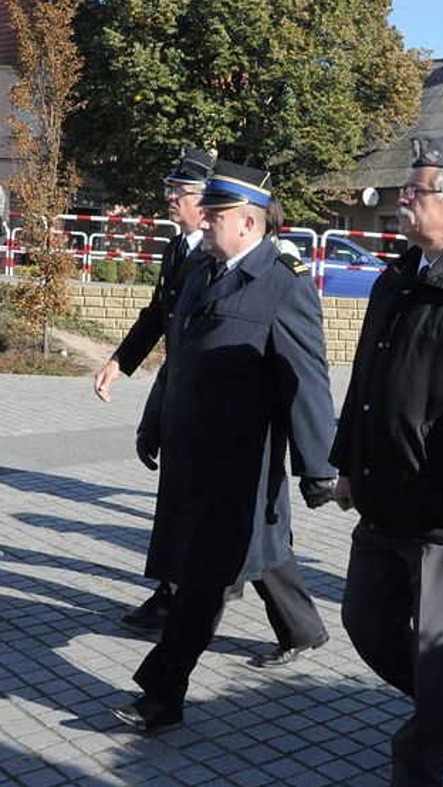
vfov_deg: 39.2
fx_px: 1106
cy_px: 394
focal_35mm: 53
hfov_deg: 22.5
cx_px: 318
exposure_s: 1/800
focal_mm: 22
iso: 1600
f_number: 11
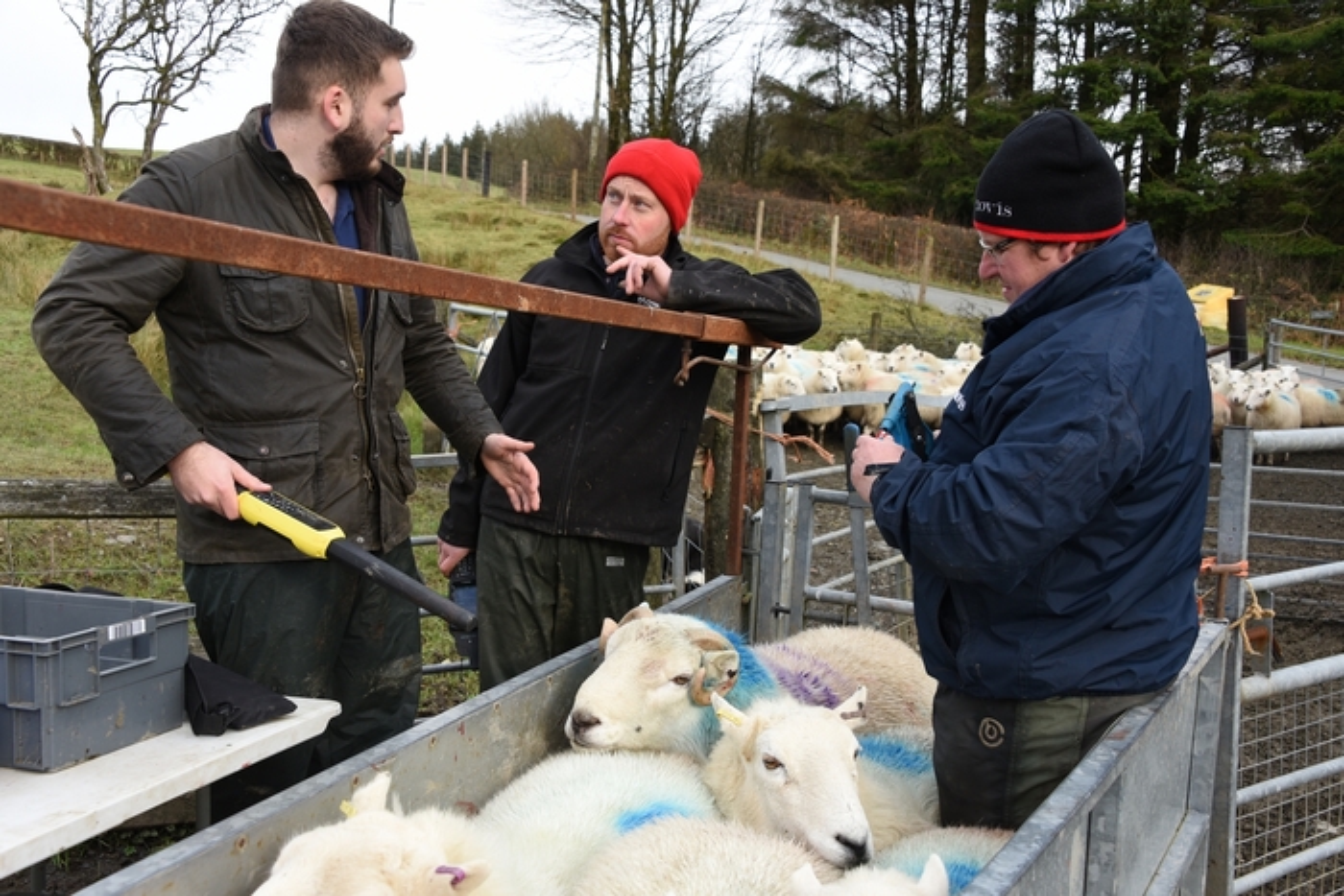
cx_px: 672
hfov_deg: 48.4
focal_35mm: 40
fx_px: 1494
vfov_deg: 33.4
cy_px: 448
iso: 500
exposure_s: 1/200
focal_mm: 40
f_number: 8
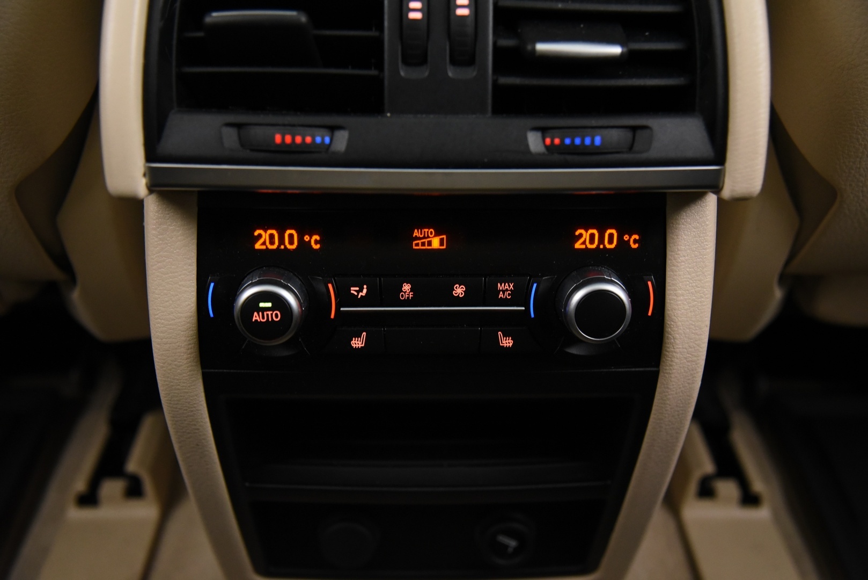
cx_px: 434
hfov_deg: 48.4
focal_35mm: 40
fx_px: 965
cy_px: 290
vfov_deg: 33.4
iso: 4000
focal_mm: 40
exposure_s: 1/15
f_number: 4
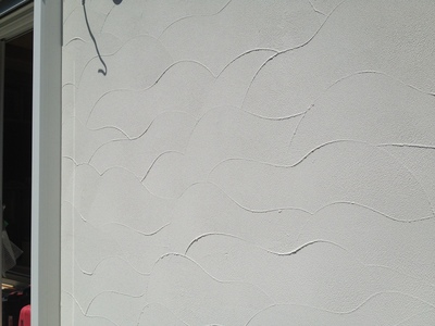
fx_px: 440
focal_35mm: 35
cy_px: 163
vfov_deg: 40.7
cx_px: 218
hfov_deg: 52.6
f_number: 2.4
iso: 64
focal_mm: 4.28
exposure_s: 1/5525
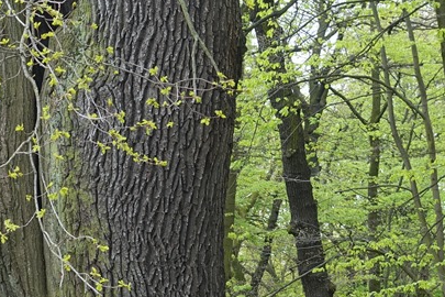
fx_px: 1533
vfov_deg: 10.9
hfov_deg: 16.3
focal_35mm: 124
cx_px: 58
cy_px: 355
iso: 125
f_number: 4
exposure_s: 1/80
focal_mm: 17.9
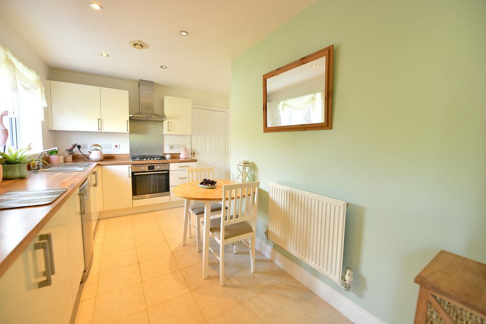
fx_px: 189
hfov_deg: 104.2
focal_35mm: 14
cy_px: 162
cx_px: 243
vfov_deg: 81.2
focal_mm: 14
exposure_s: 1/60
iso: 160
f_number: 3.5
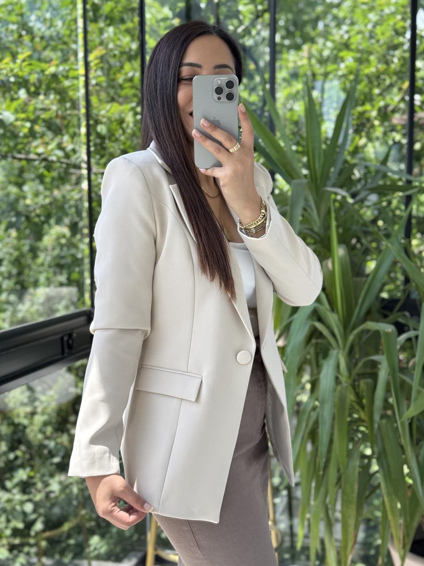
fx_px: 801
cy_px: 284
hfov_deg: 29.7
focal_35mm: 49
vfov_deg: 38.9
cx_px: 211
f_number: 1.78
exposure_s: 1/271
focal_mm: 6.76
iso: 64
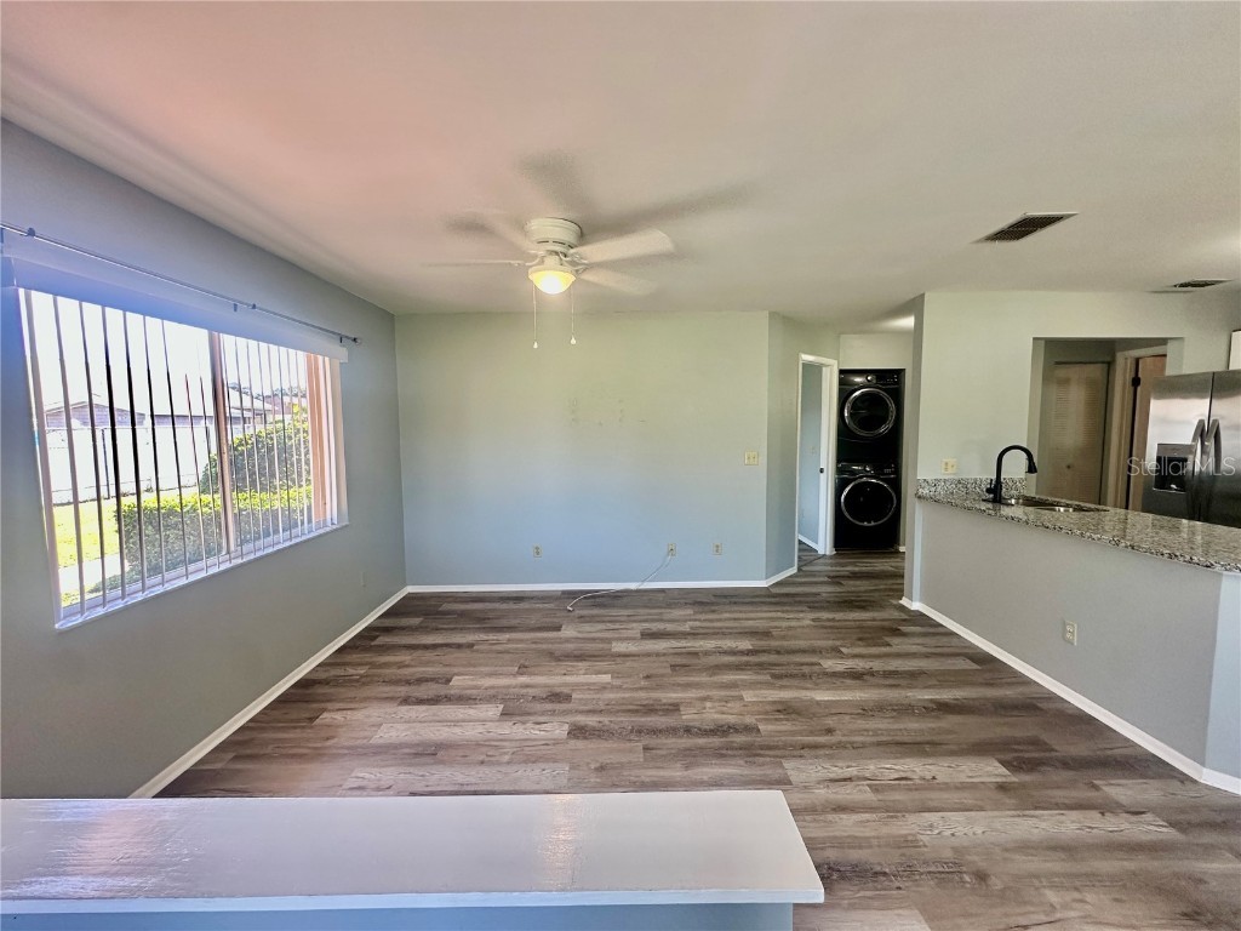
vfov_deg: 85.7
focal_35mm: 14
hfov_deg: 102.1
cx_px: 620
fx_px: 502
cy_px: 466
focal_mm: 2.22
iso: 160
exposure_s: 1/120
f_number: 2.2
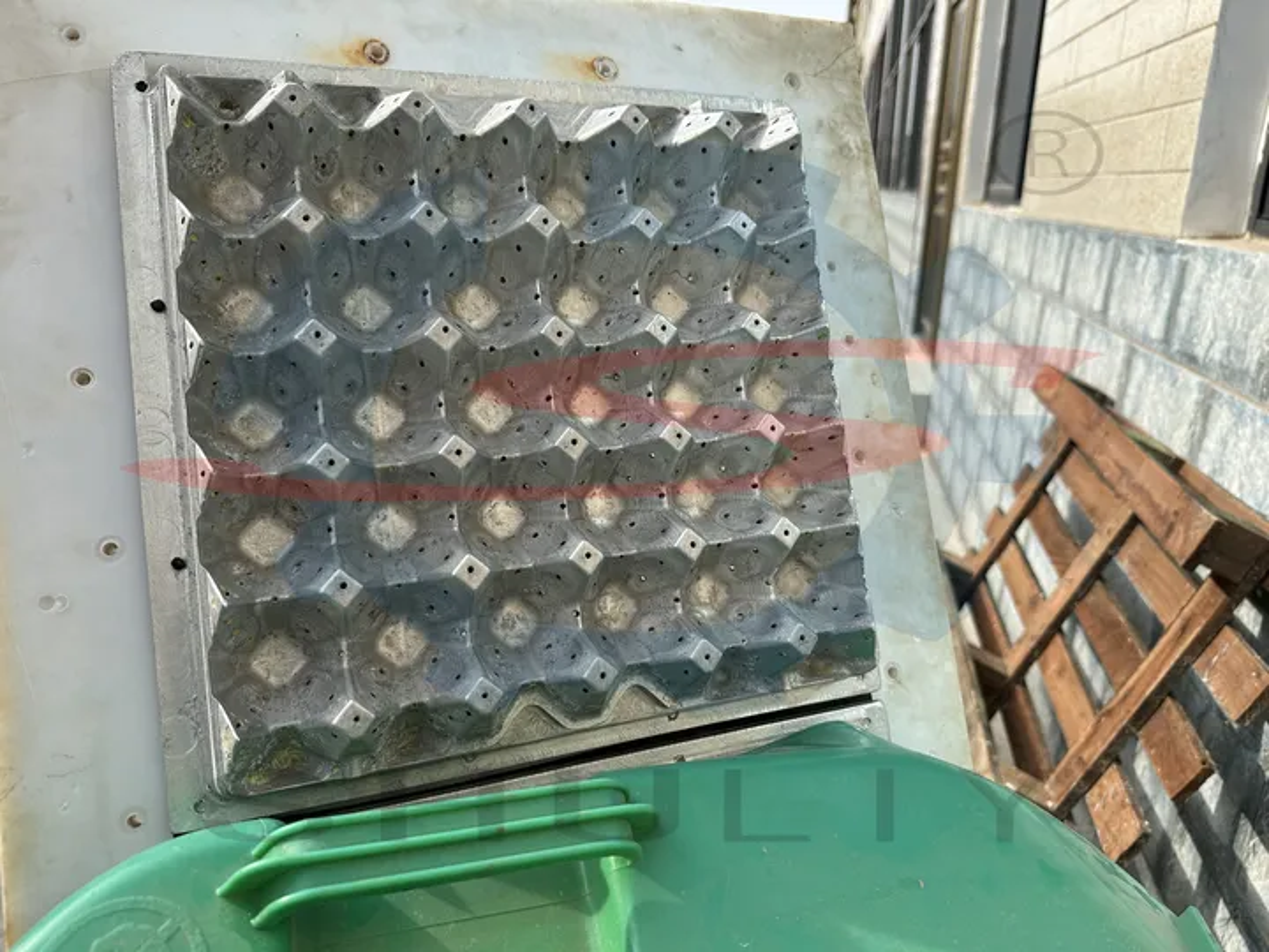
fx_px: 880
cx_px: 634
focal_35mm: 24
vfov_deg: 56.8
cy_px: 476
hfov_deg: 71.6
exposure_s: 1/2353
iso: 80
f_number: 1.78
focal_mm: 6.86
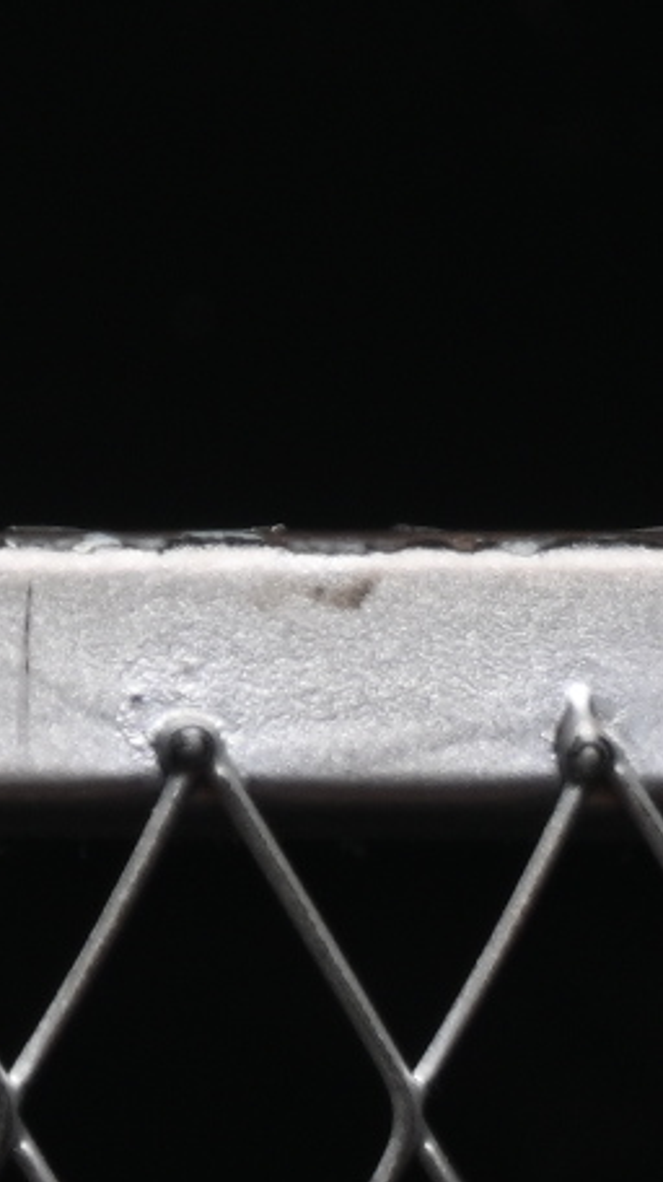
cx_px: -2652
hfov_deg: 2.4
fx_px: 15024
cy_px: -967
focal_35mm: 480
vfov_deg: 4.5
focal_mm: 50
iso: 160
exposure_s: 1/50
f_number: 6.3
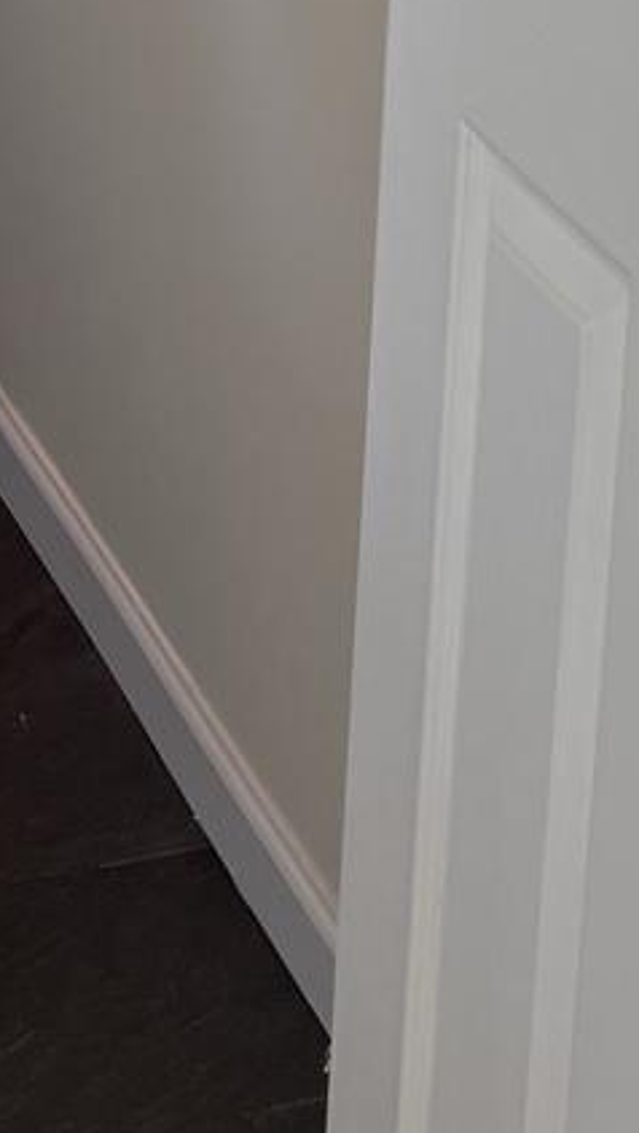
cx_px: 314
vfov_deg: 19.4
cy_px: -277
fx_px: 3096
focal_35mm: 103
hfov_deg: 11.8
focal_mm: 5.7
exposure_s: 1/60
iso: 80
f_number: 1.5
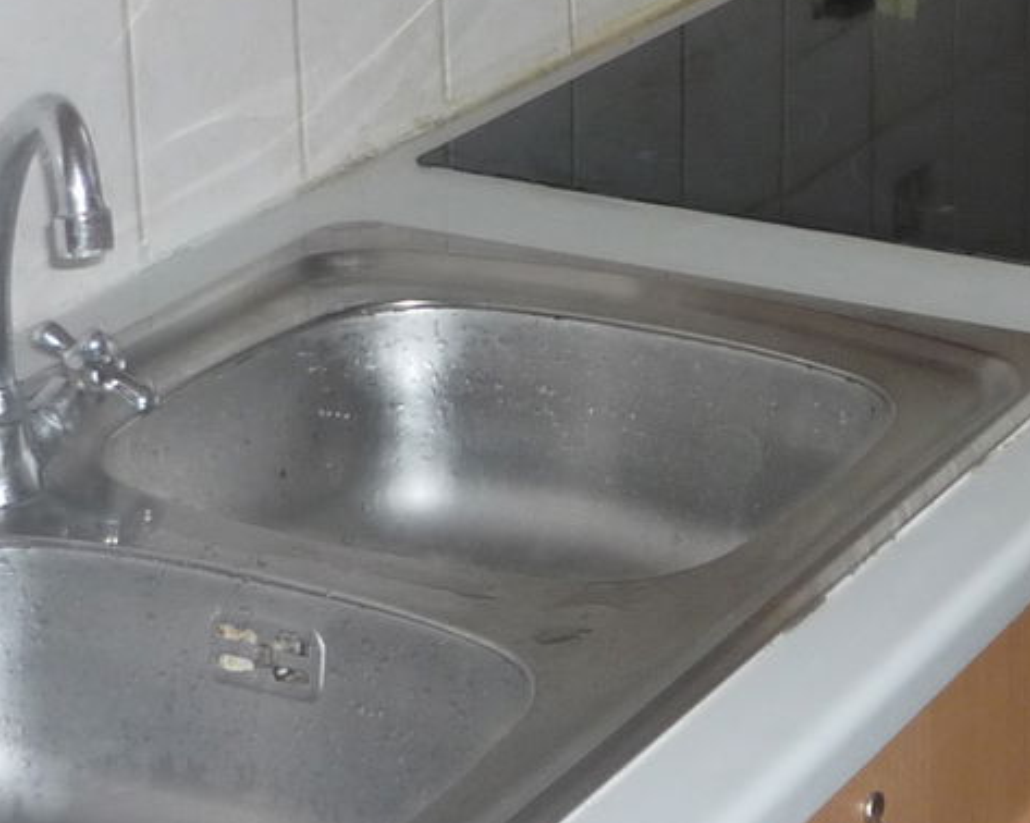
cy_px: -155
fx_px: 3321
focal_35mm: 109
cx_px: 1180
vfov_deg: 13.7
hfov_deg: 17.0
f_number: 2.8
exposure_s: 1/30
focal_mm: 5.5
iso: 125
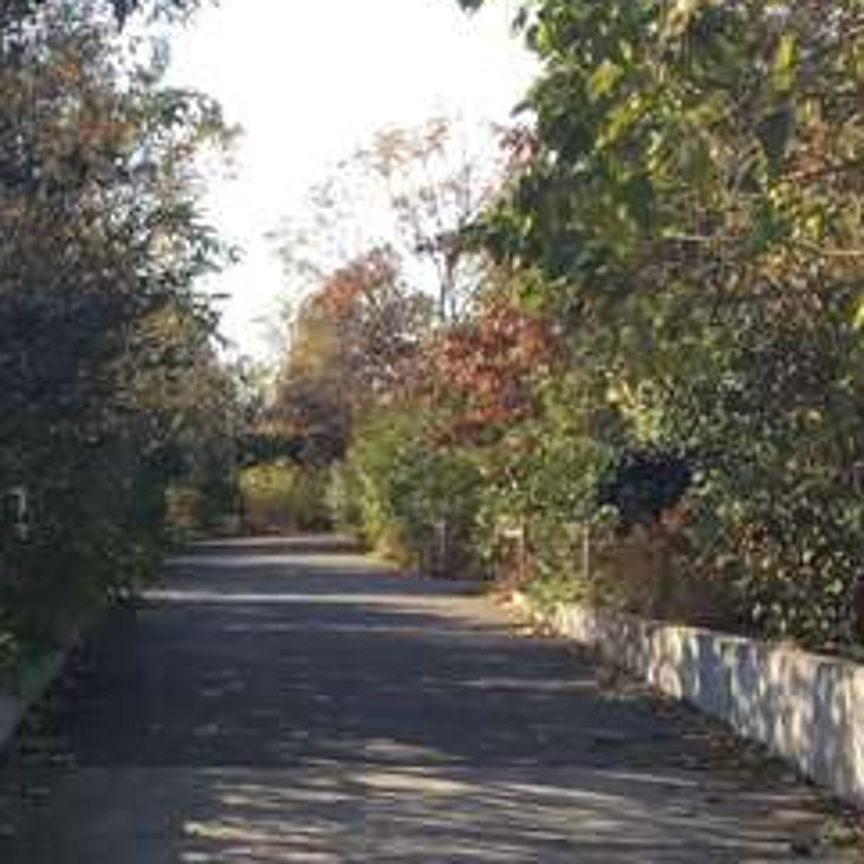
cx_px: -93
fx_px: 2570
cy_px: 624
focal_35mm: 91
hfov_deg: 18.4
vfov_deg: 19.0
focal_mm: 3.3
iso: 25
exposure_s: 1/354
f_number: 2.4
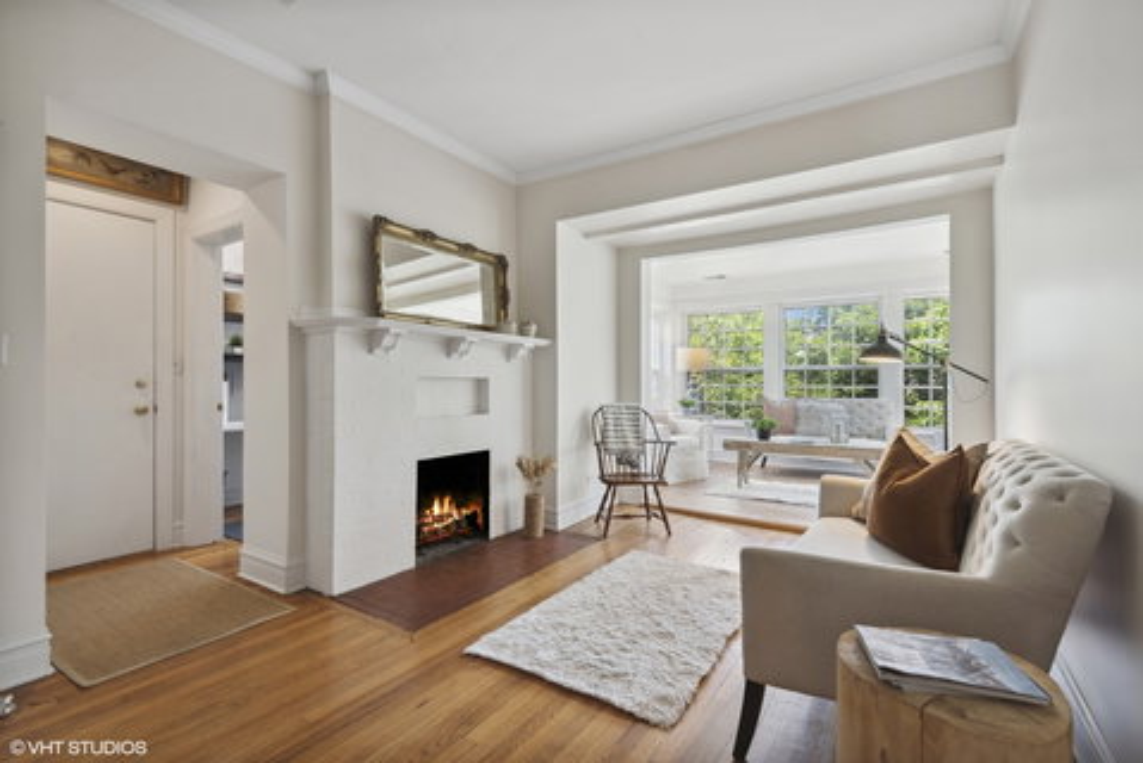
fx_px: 508
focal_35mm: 16
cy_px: 382
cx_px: 572
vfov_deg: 73.8
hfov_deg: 96.7
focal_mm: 16
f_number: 9
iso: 200
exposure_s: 1/13
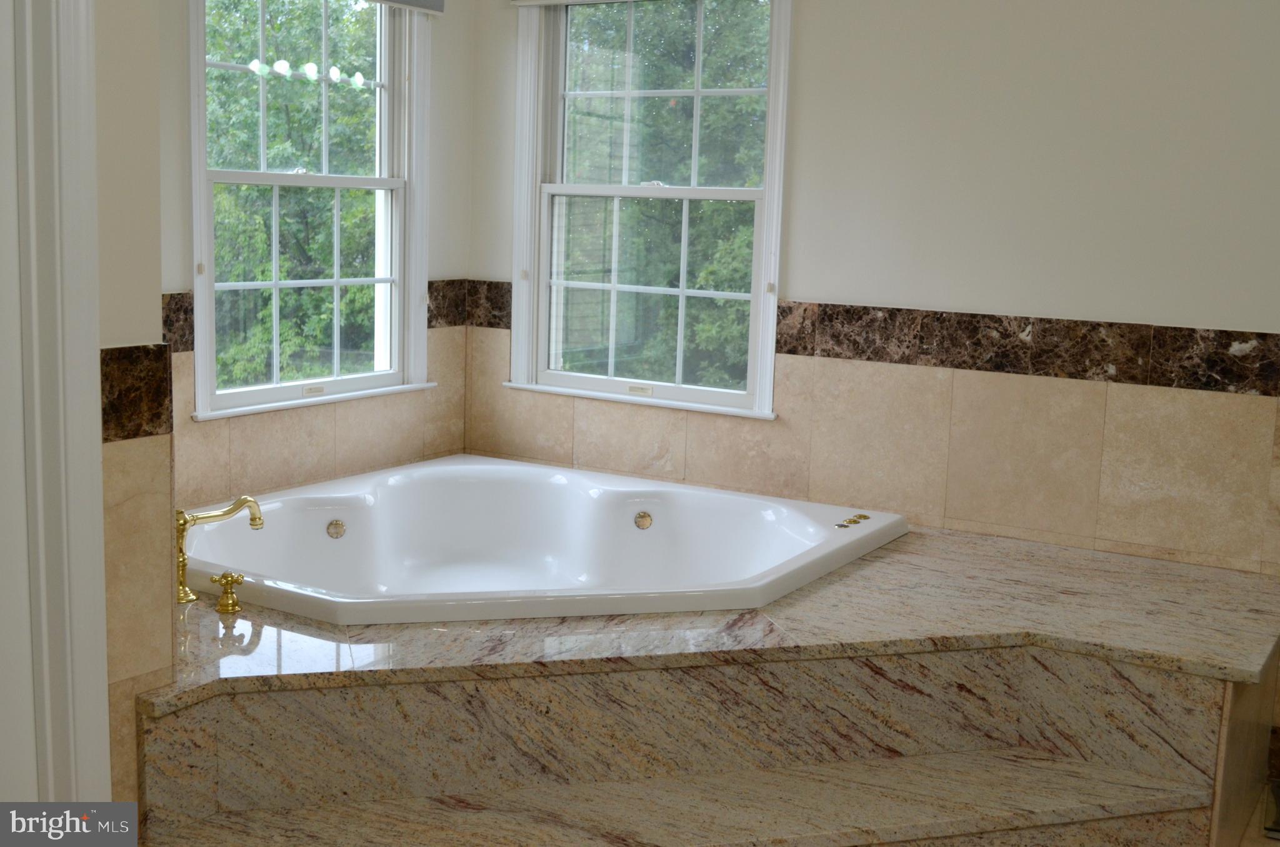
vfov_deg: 36.7
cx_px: 640
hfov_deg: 53.2
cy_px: 424
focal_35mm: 36
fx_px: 1277
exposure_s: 1/125
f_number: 5.6
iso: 400
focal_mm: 24
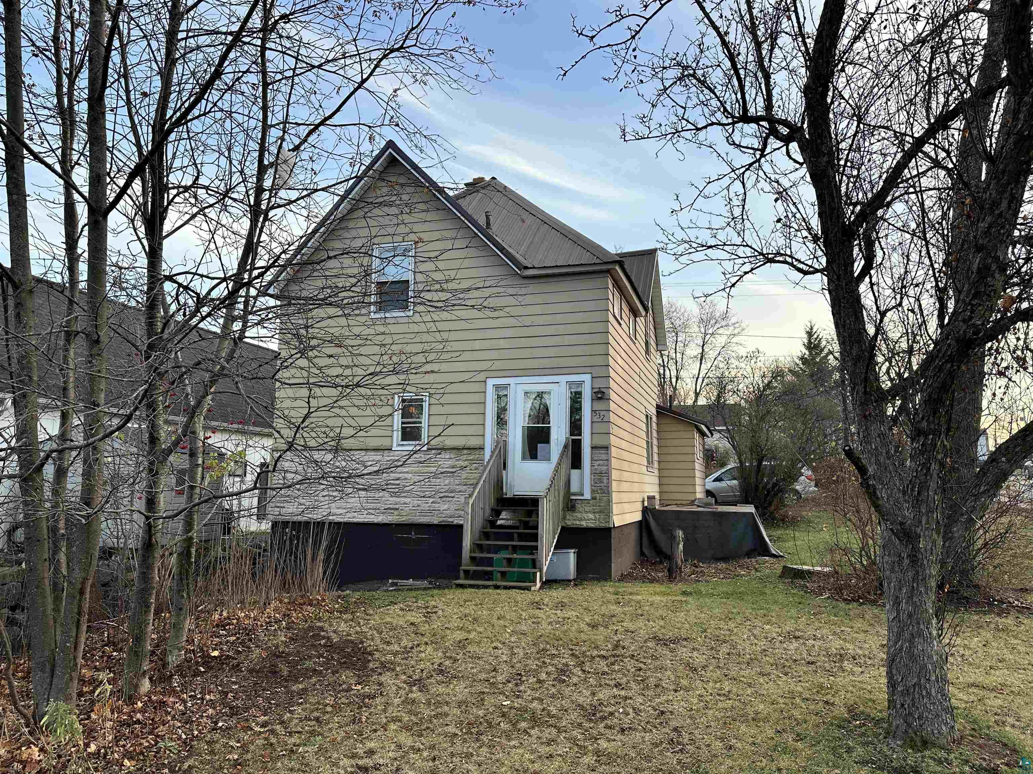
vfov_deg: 56.8
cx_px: 516
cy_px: 387
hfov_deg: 71.6
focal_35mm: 24
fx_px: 716
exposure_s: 1/153
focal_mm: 6.86
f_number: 1.78
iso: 64
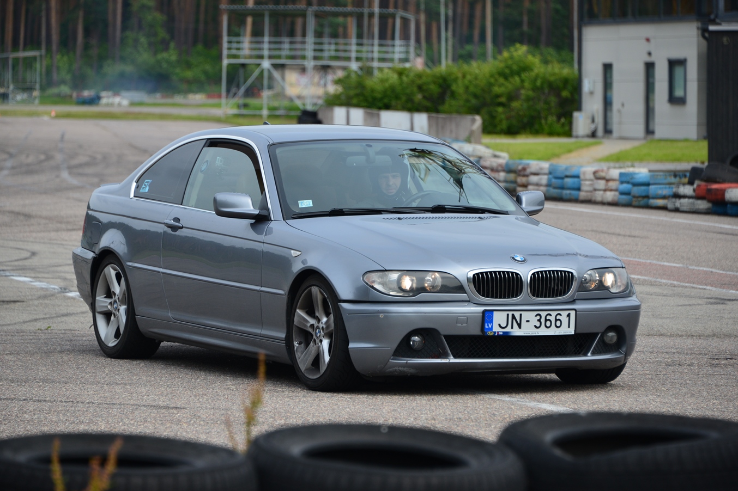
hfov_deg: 10.3
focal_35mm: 200
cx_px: 369
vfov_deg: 6.9
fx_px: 4099
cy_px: 246
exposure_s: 1/1250
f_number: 5.6
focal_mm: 200
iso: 400
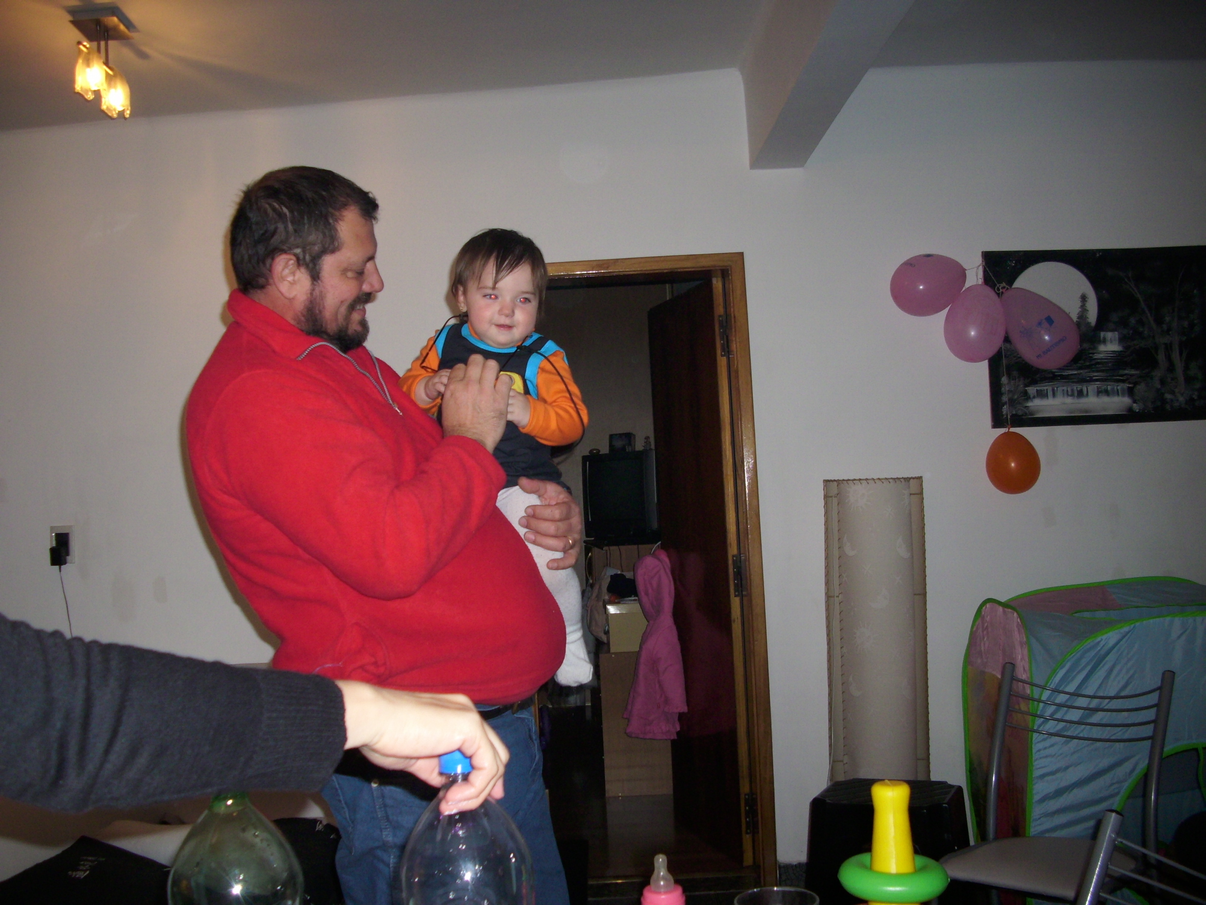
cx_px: 603
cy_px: 452
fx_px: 1080
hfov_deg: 58.4
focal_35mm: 31
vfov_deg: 45.4
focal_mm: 6.2
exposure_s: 1/60
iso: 100
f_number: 2.8
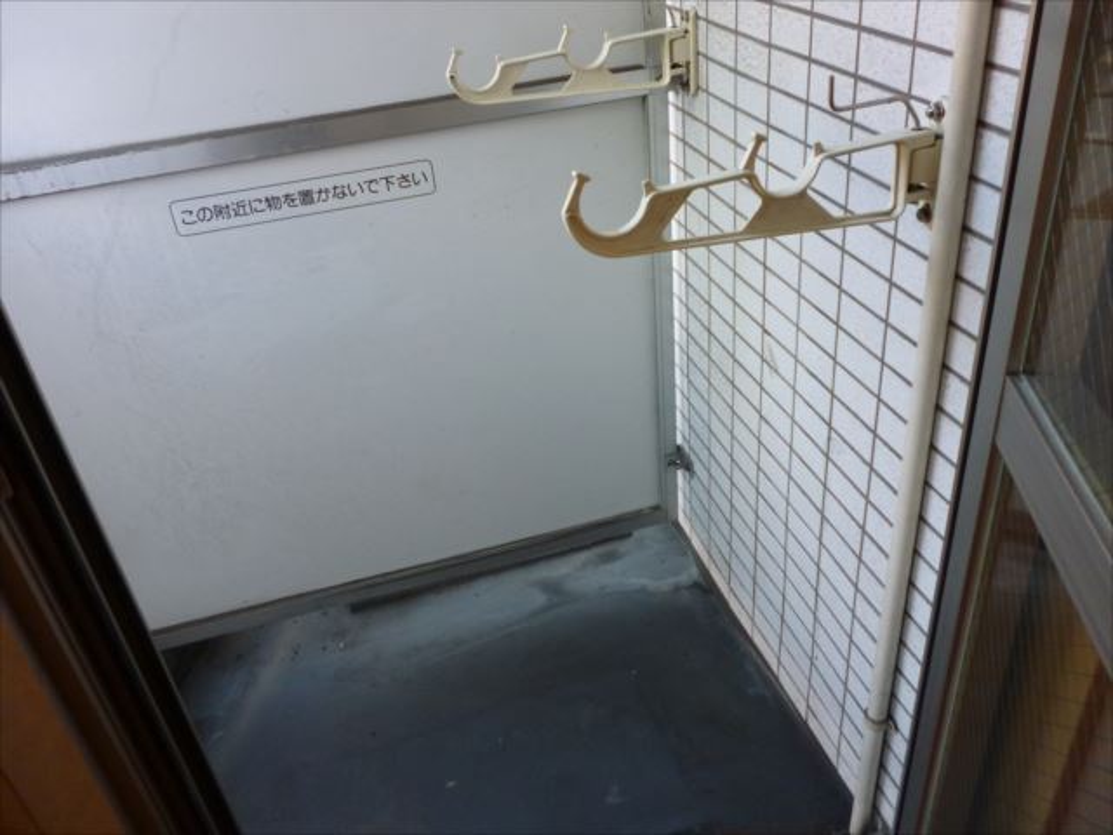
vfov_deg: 49.7
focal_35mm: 28
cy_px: 418
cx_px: 556
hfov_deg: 63.4
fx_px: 900
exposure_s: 1/60
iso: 250
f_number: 3.1
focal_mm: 5
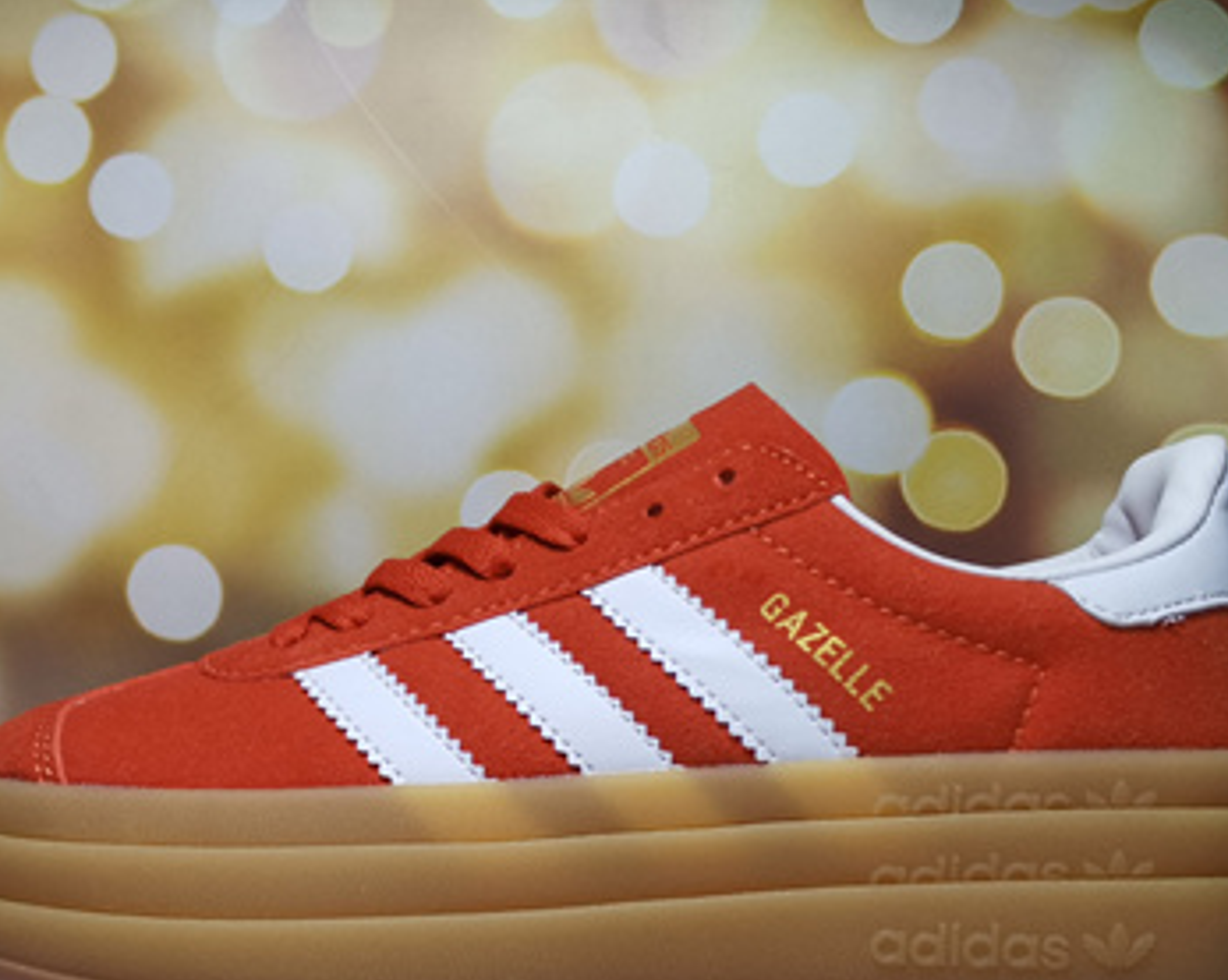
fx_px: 1380
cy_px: 653
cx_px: 598
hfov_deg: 48.0
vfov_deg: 38.7
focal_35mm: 38
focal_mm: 2.26
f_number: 2.2
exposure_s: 1/481
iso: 50
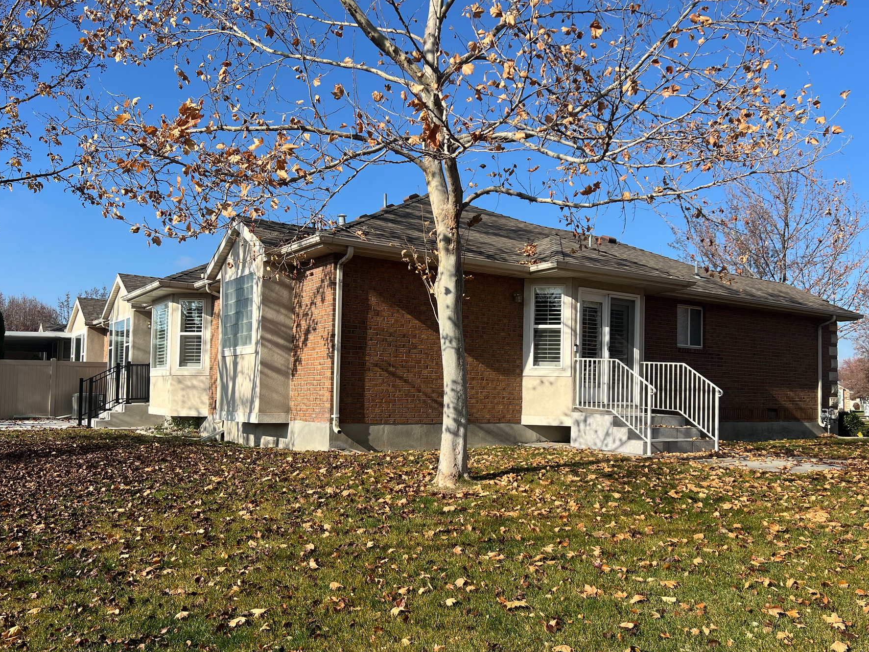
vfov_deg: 46.7
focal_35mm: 30
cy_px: 357
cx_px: 447
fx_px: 753
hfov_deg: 60.0
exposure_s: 1/3257
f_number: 1.5
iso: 50
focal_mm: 5.7
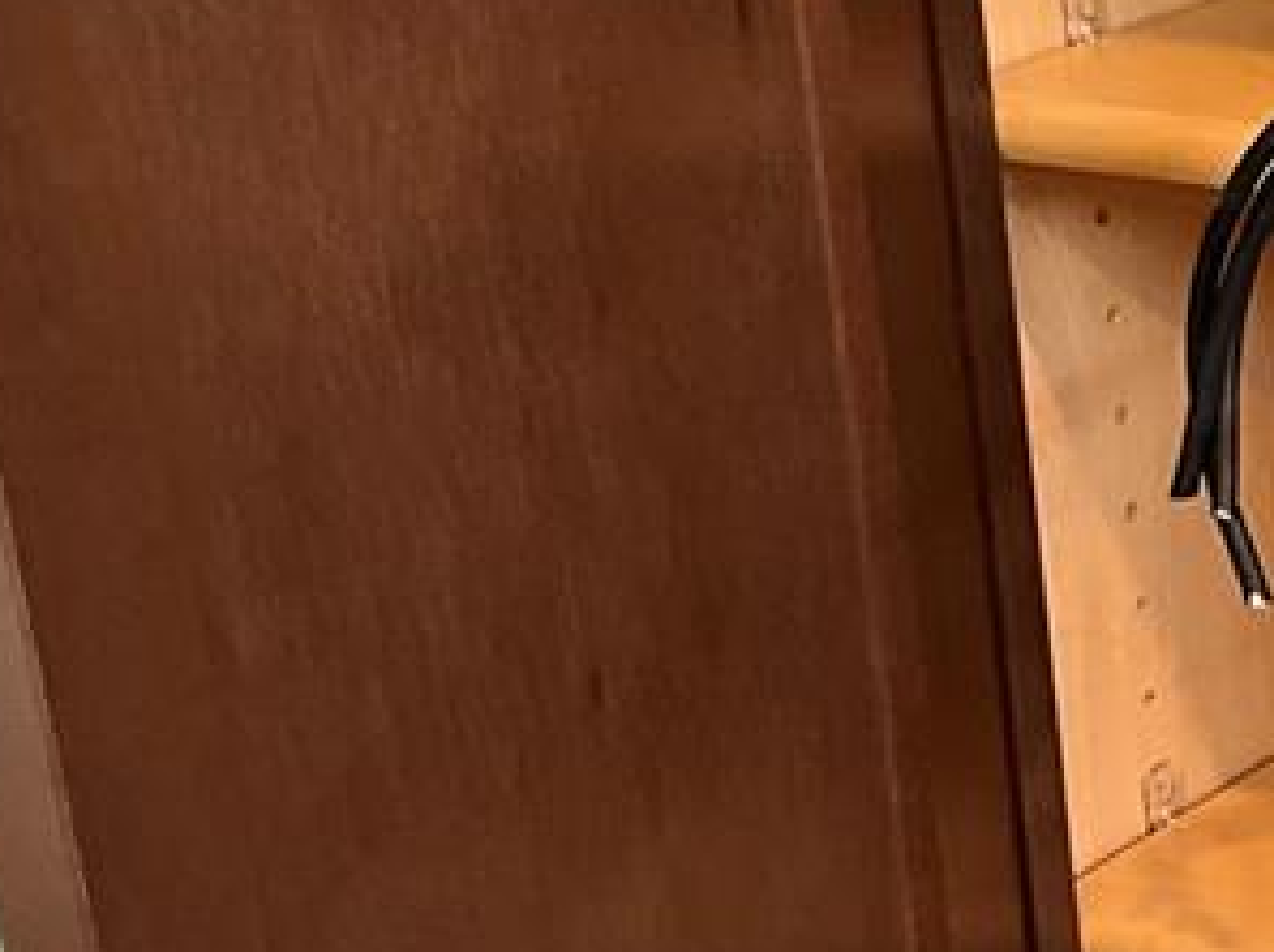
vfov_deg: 14.8
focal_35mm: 100
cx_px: 1651
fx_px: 3676
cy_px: 422
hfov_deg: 18.3
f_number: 1.8
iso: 100
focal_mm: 3
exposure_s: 1/60
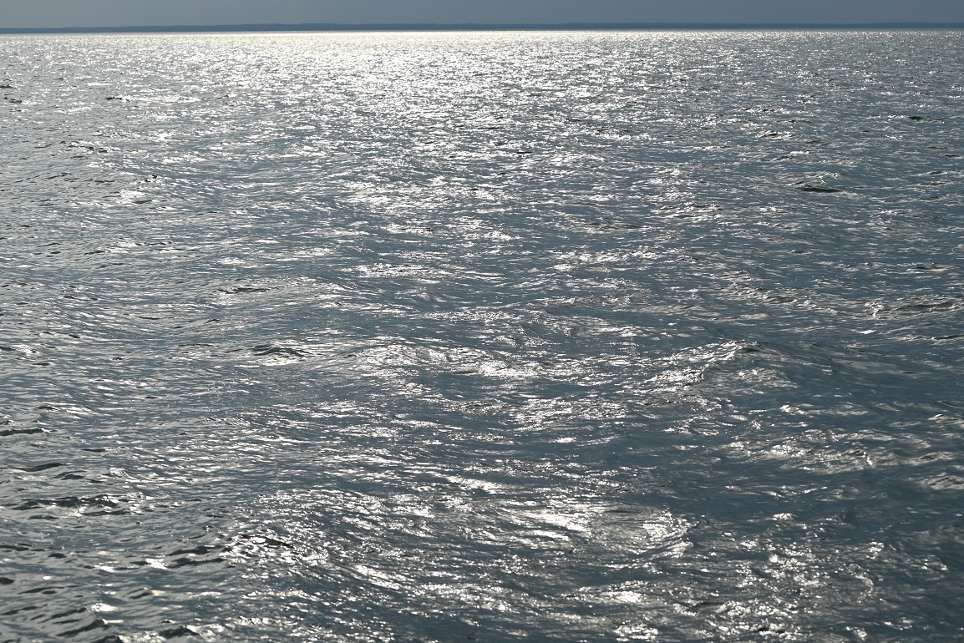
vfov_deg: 15.0
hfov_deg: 22.3
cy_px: 267
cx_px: 616
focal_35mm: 91
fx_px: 2437
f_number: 7.1
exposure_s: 1/640
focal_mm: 70
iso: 100
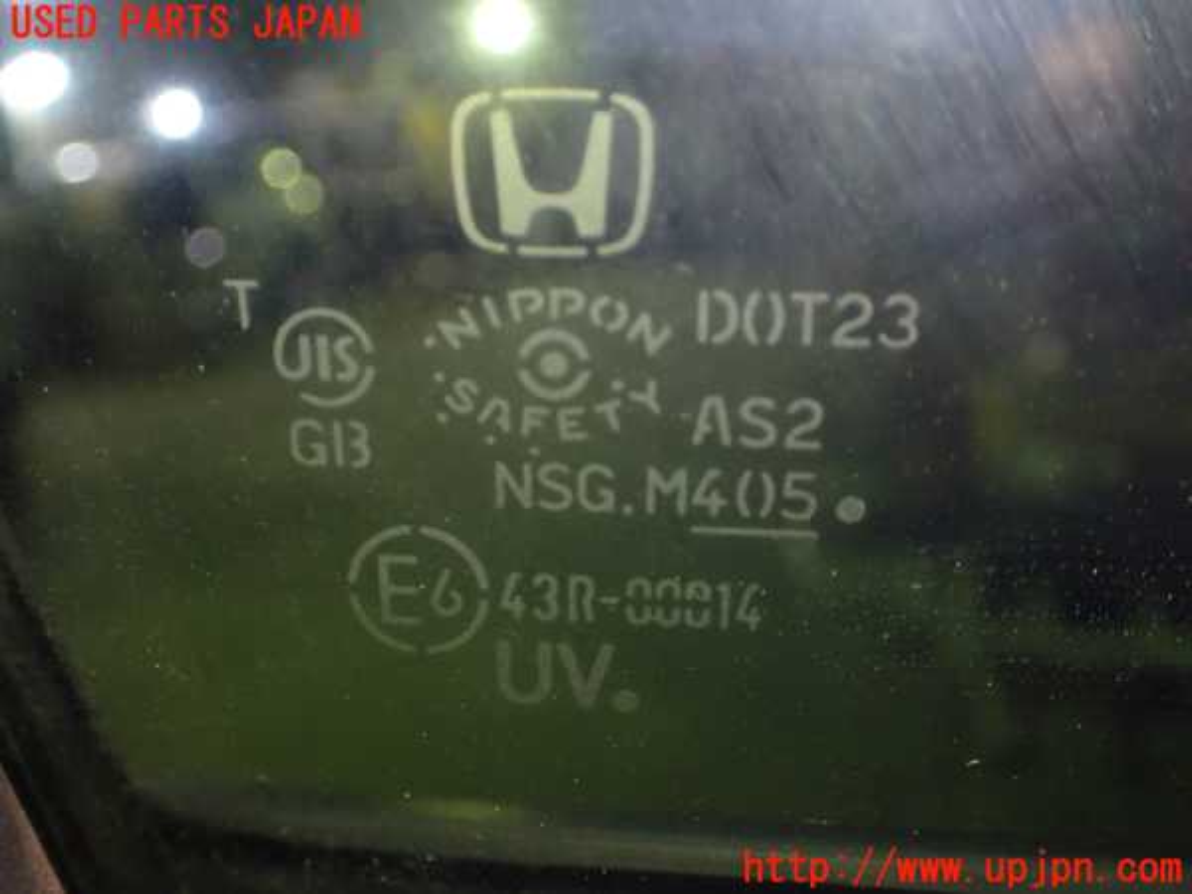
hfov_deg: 51.4
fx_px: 1240
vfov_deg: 39.7
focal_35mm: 36
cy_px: 447
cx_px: 596
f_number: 2.5
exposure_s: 1/40
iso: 400
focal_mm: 6.37
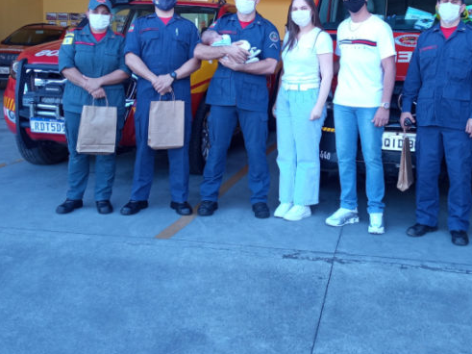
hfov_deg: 42.4
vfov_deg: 32.5
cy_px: 107
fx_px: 600
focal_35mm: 44
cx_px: 312
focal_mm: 3.79
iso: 166
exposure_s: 1/120
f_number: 2.2
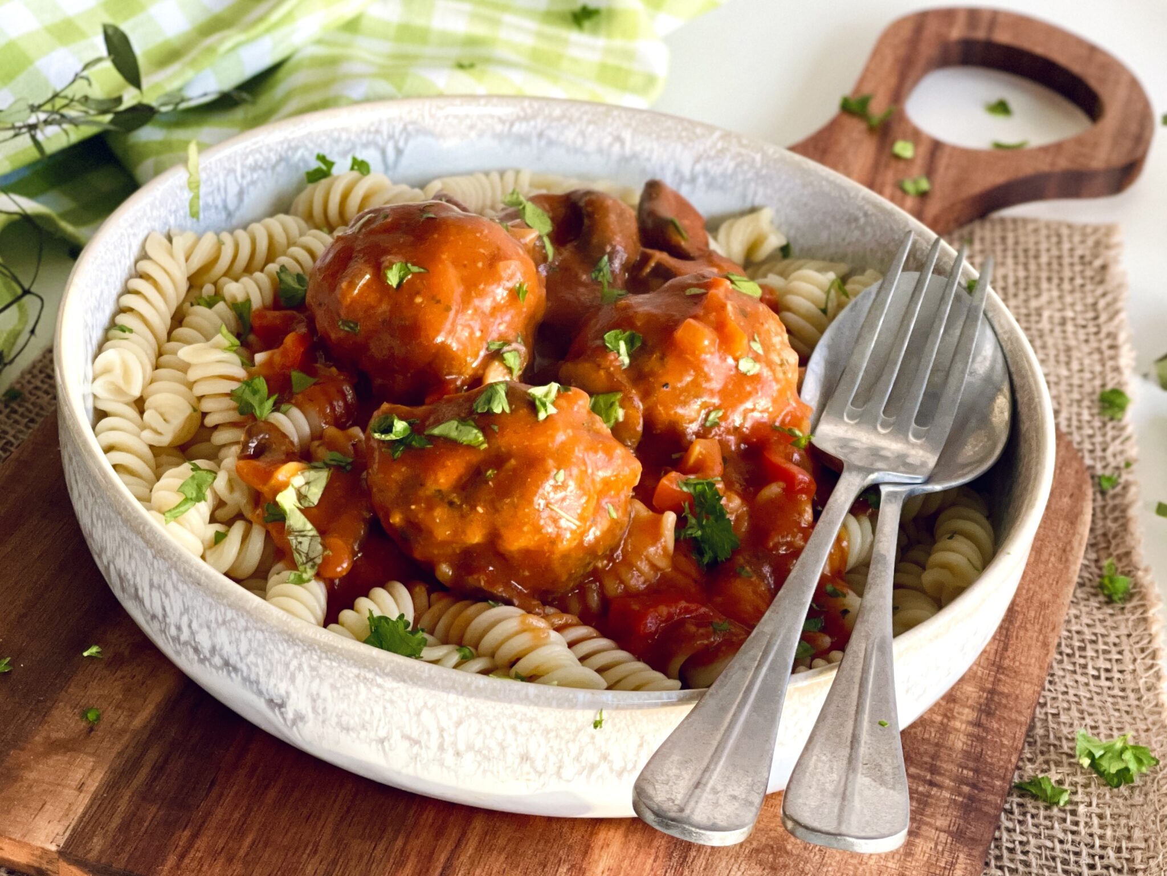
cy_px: 438
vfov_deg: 22.9
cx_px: 584
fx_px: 2158
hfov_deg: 30.3
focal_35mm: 64
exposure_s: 1/114
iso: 250
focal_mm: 7.5
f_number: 2.2
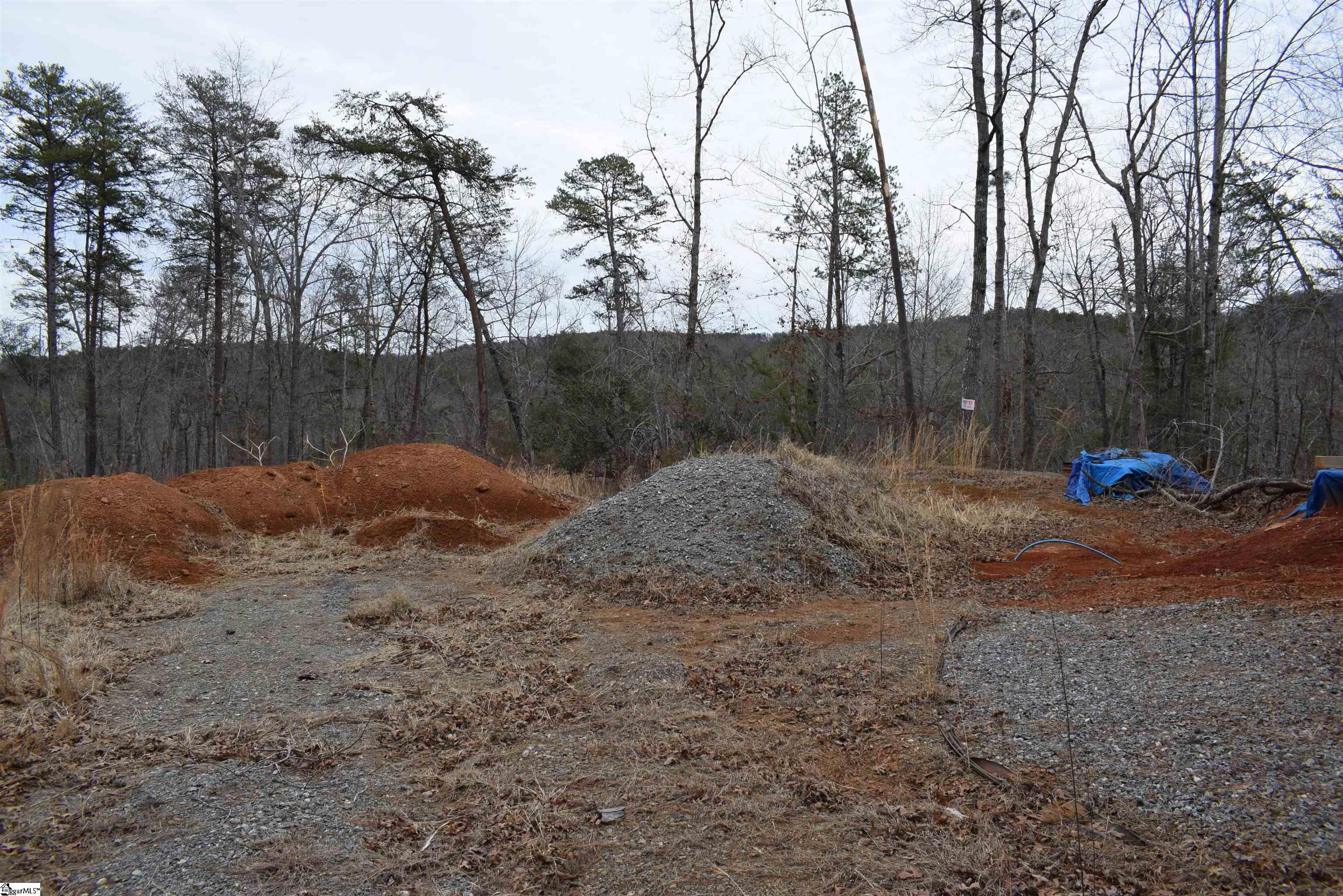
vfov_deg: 47.9
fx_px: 1007
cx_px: 672
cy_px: 448
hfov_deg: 67.4
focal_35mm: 27
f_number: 9
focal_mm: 18
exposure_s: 1/320
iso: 200
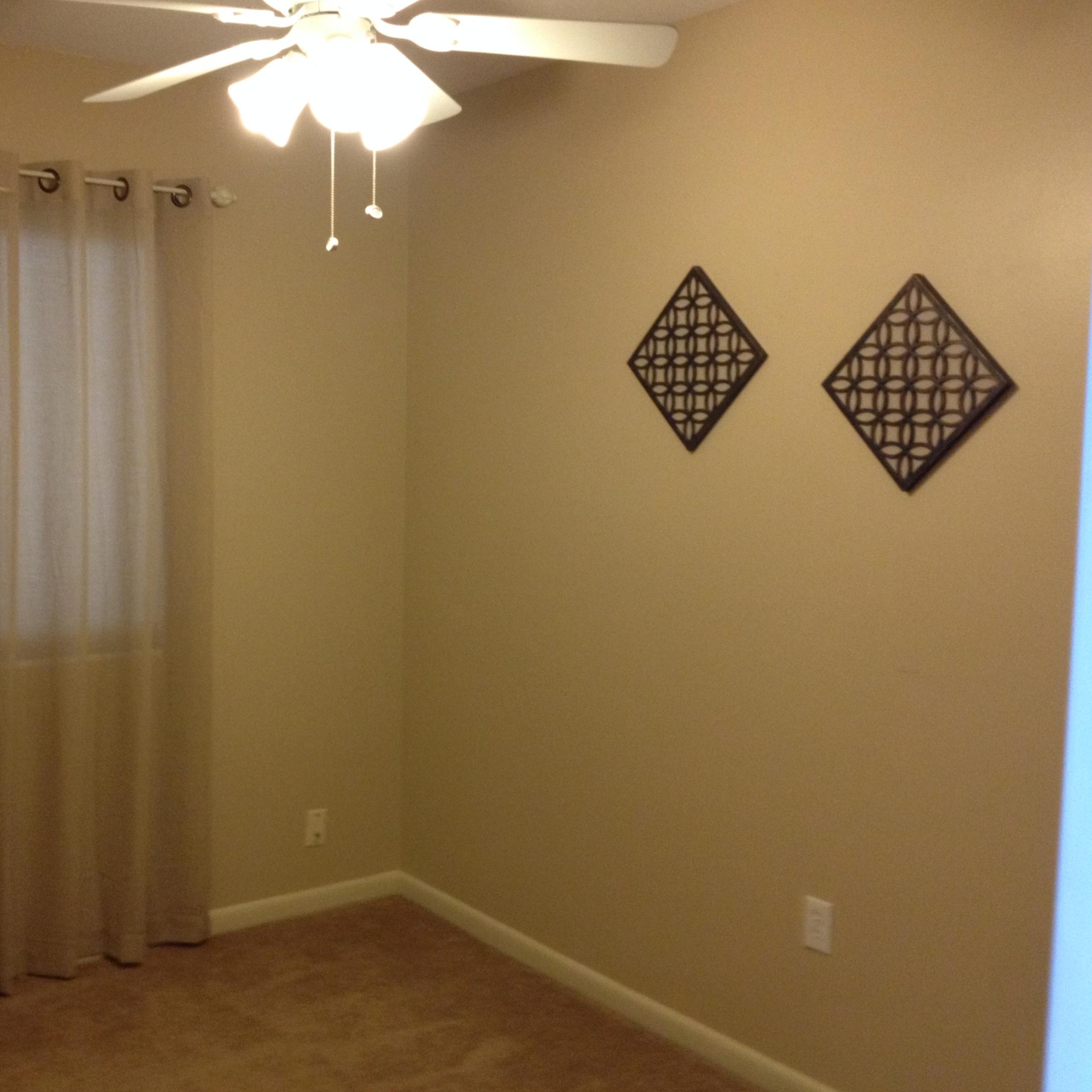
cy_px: 544
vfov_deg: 40.0
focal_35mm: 42
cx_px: 406
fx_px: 1499
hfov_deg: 39.7
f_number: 2.4
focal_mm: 4.28
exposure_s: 1/20
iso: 200
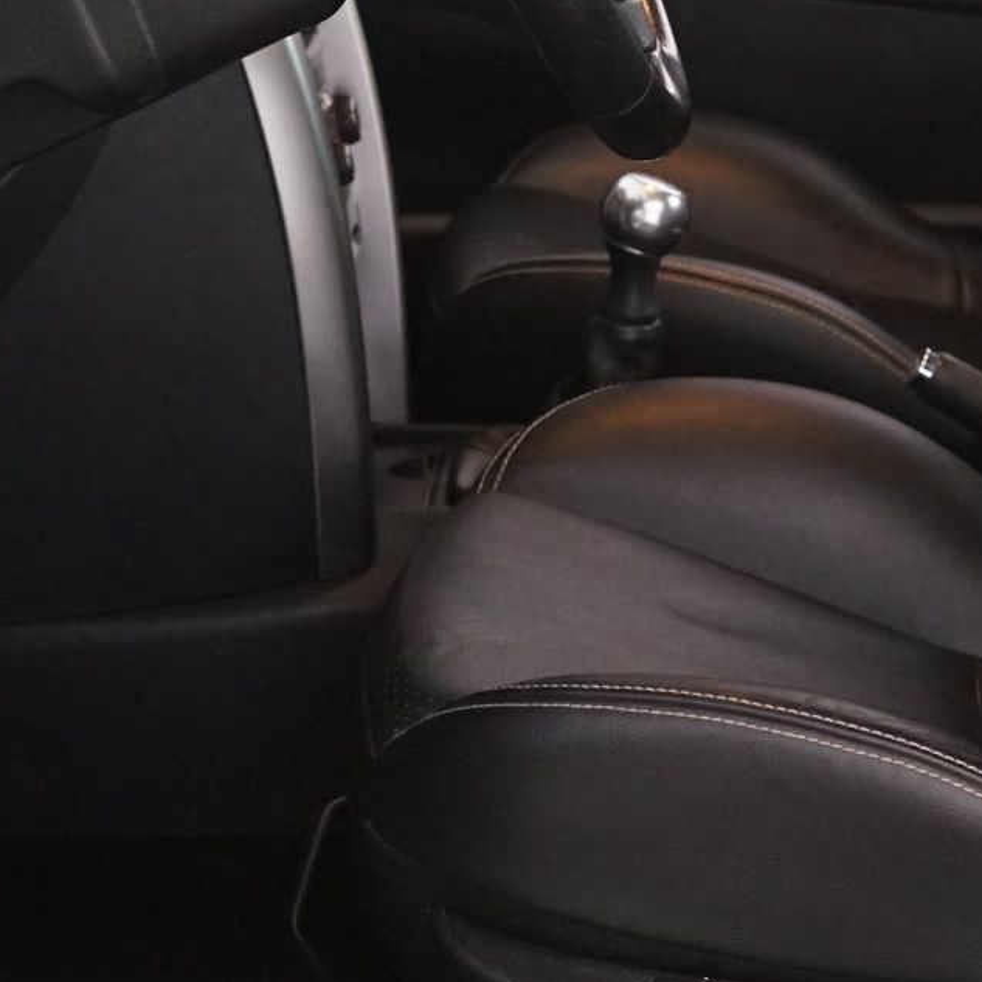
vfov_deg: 18.2
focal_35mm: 94
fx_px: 3017
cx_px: 833
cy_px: 86
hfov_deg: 18.3
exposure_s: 1/15
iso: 3200
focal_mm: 28
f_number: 3.5
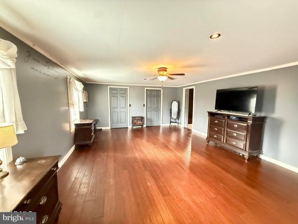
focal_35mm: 14
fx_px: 121
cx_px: 149
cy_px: 112
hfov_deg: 102.1
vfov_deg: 85.7
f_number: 2.2
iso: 2000
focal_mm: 2.22
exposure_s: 1/30
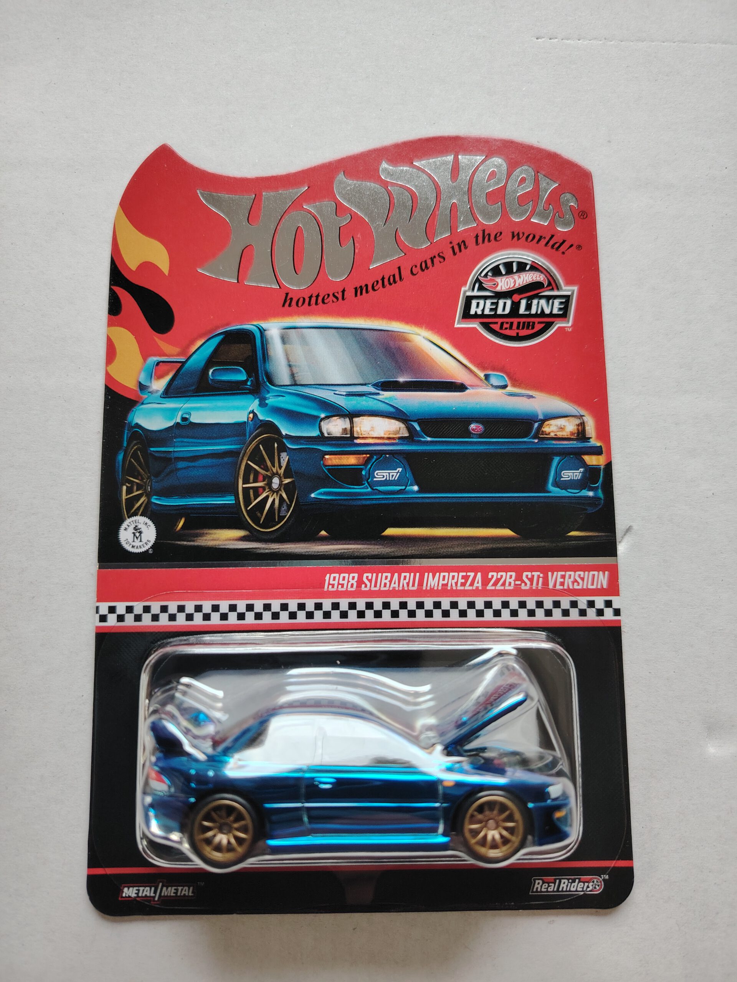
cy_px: 491
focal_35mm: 24
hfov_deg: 56.8
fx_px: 681
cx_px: 368
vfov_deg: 71.6
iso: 831
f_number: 1.75
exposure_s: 1/50
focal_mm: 5.25
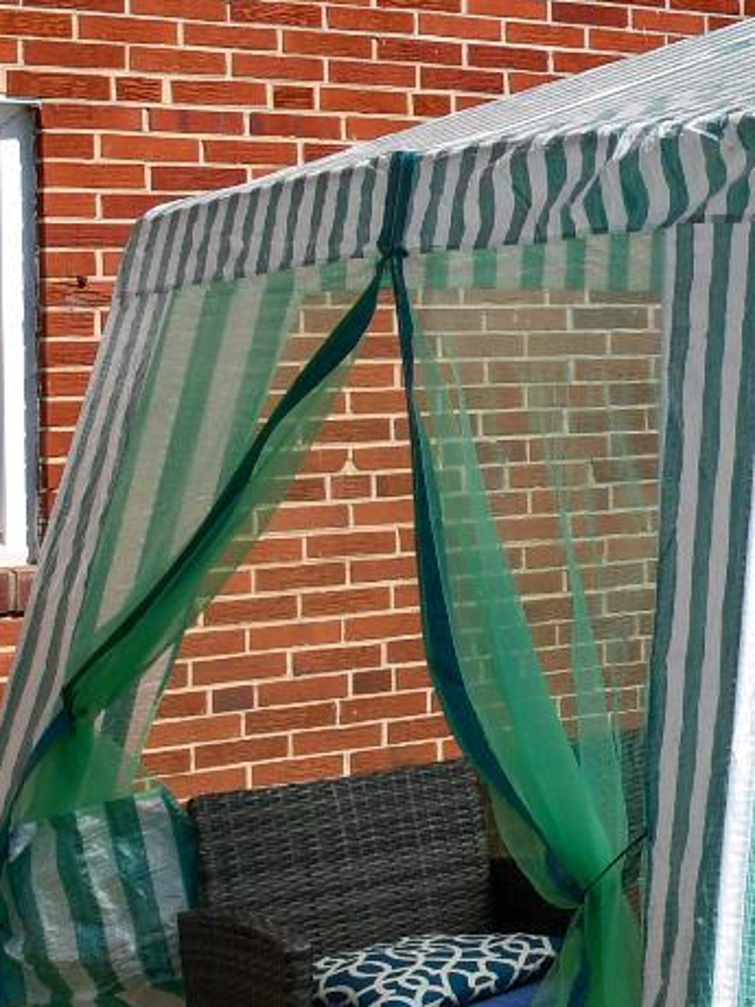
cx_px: 1722
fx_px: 2239
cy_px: 351
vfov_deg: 25.2
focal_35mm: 77
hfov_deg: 14.2
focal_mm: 12
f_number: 9
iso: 100
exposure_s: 1/320
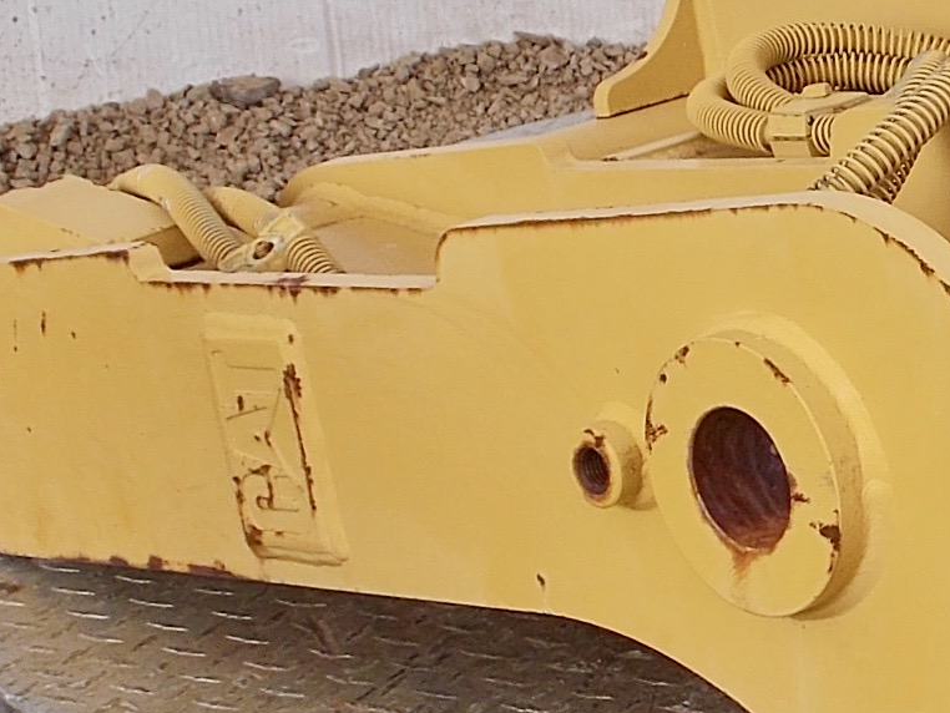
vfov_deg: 10.0
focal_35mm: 149
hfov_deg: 12.9
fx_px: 4090
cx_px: 1194
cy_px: 383
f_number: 4.5
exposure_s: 1/80
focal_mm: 9
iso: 80
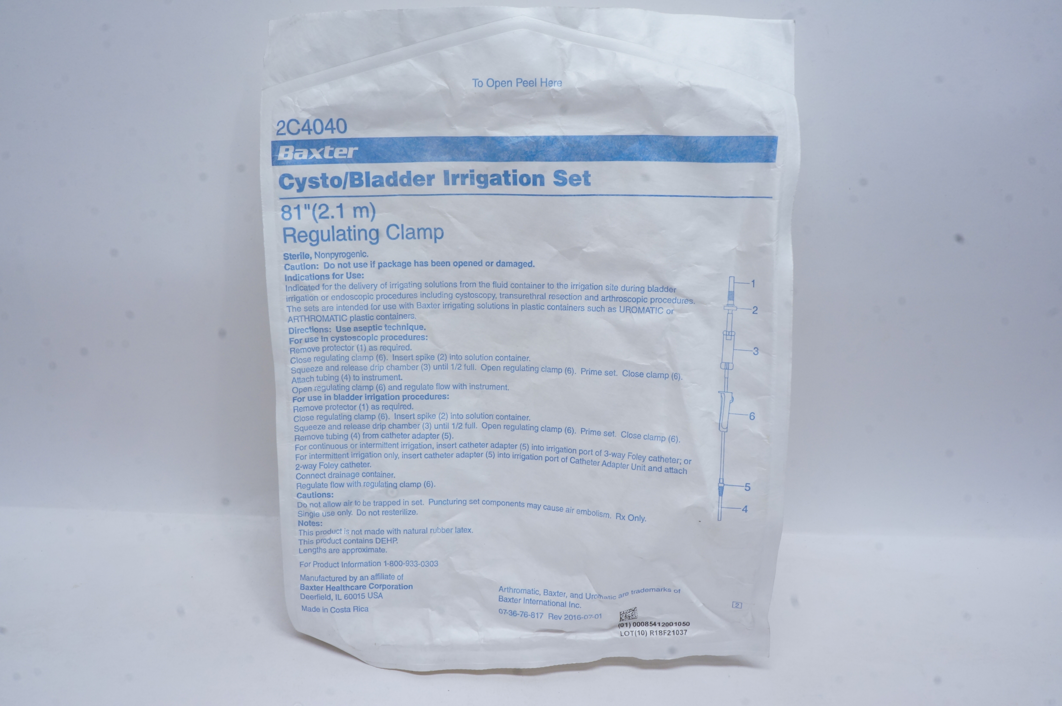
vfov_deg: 41.6
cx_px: 531
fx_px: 928
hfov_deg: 59.5
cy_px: 353
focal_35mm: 32
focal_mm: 21
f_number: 20
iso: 400
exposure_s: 1/5
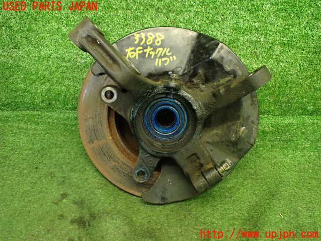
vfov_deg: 46.8
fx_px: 278
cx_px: 160
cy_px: 120
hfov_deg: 60.0
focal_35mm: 30
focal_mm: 5.4
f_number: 2.3
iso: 800
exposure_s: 1/80
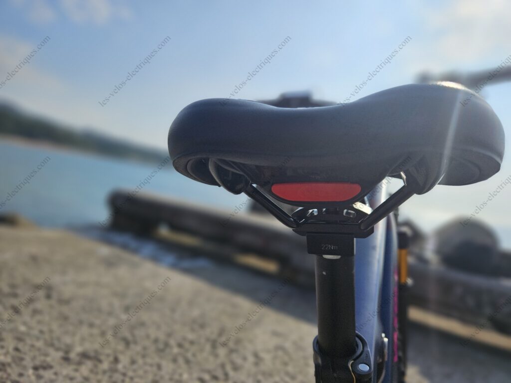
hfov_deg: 73.9
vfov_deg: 58.9
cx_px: 256
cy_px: 192
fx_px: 340
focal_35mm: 23
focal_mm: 5.4
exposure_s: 1/4579
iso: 25
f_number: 1.8
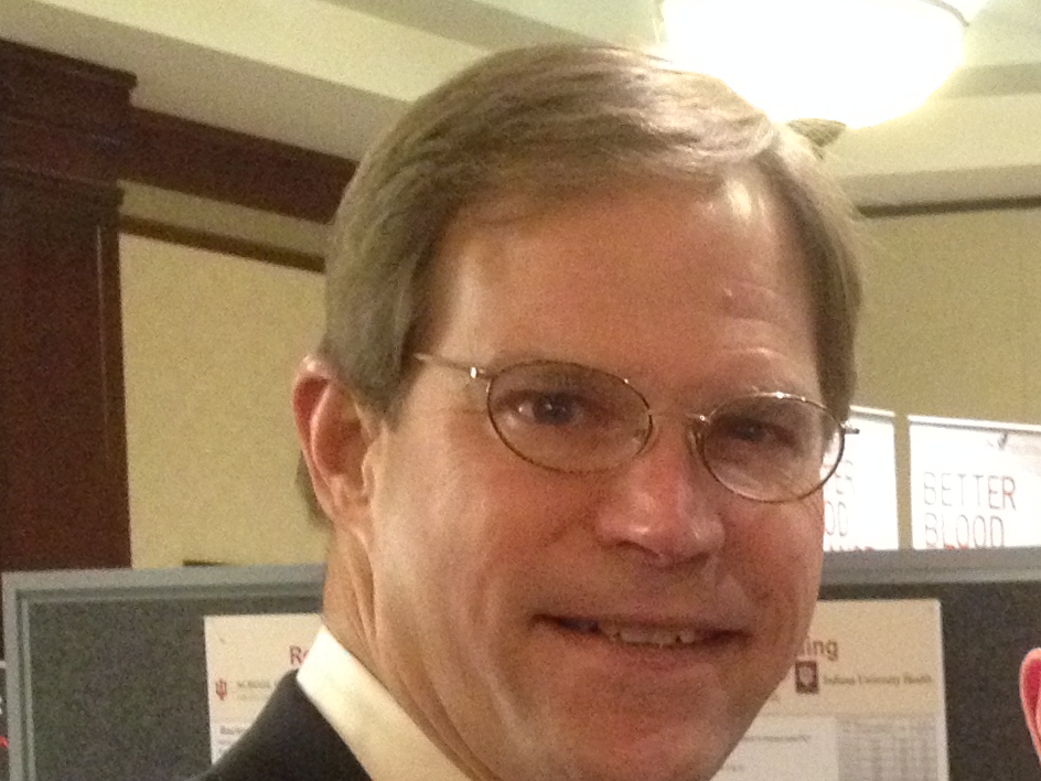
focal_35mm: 121
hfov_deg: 14.7
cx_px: 1751
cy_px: 1131
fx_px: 3639
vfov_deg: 11.8
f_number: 2.4
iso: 400
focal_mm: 4.28
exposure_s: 1/15
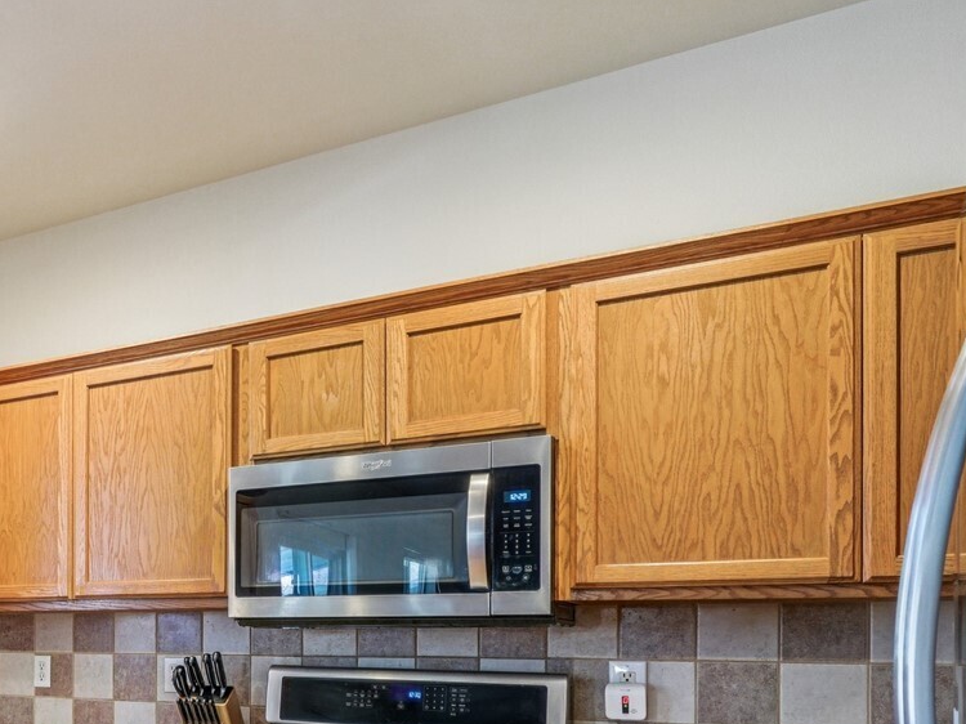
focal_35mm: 37
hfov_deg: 40.0
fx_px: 1032
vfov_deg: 36.4
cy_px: 645
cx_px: -113
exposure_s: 1/6
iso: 400
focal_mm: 17
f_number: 8
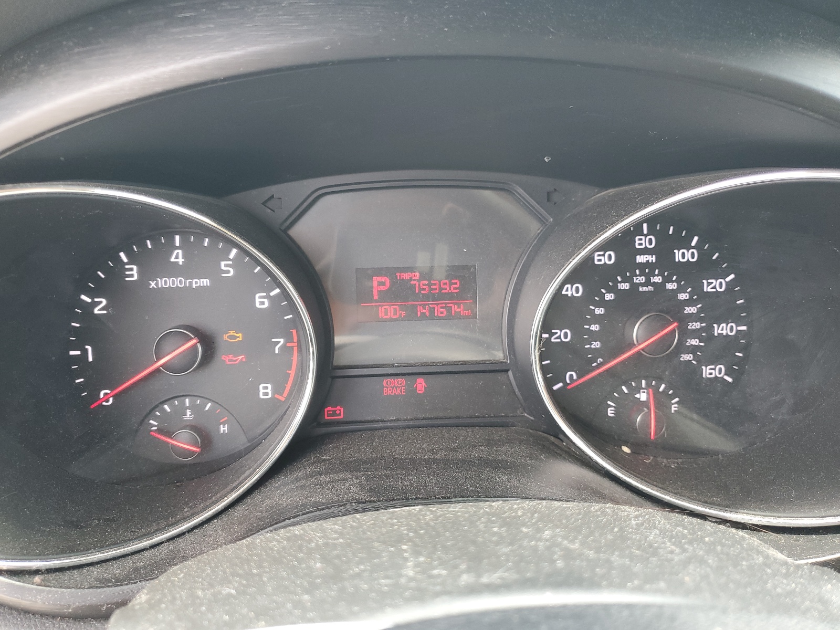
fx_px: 631
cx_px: 420
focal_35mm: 26
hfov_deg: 67.3
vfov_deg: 53.1
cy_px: 315
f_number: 1.5
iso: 71
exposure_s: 1/60.2
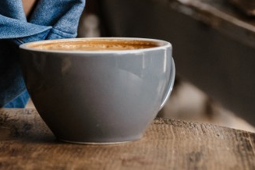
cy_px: -185
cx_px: -73
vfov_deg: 5.8
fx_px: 1629
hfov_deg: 8.8
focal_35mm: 230
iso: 640
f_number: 3.5
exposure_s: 1/160
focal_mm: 47
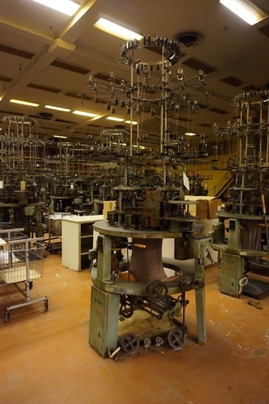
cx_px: 134
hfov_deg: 53.1
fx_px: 269
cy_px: 202
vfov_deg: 73.7
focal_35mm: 24
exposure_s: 1/50
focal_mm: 16
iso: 3200
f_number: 3.5
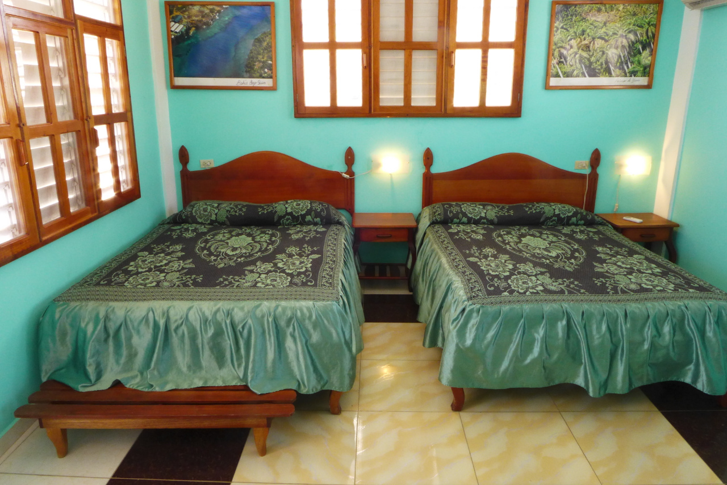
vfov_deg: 53.2
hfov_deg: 73.7
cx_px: 364
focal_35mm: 24
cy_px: 242
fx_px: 485
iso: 400
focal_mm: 4.7
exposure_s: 1/20
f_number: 8
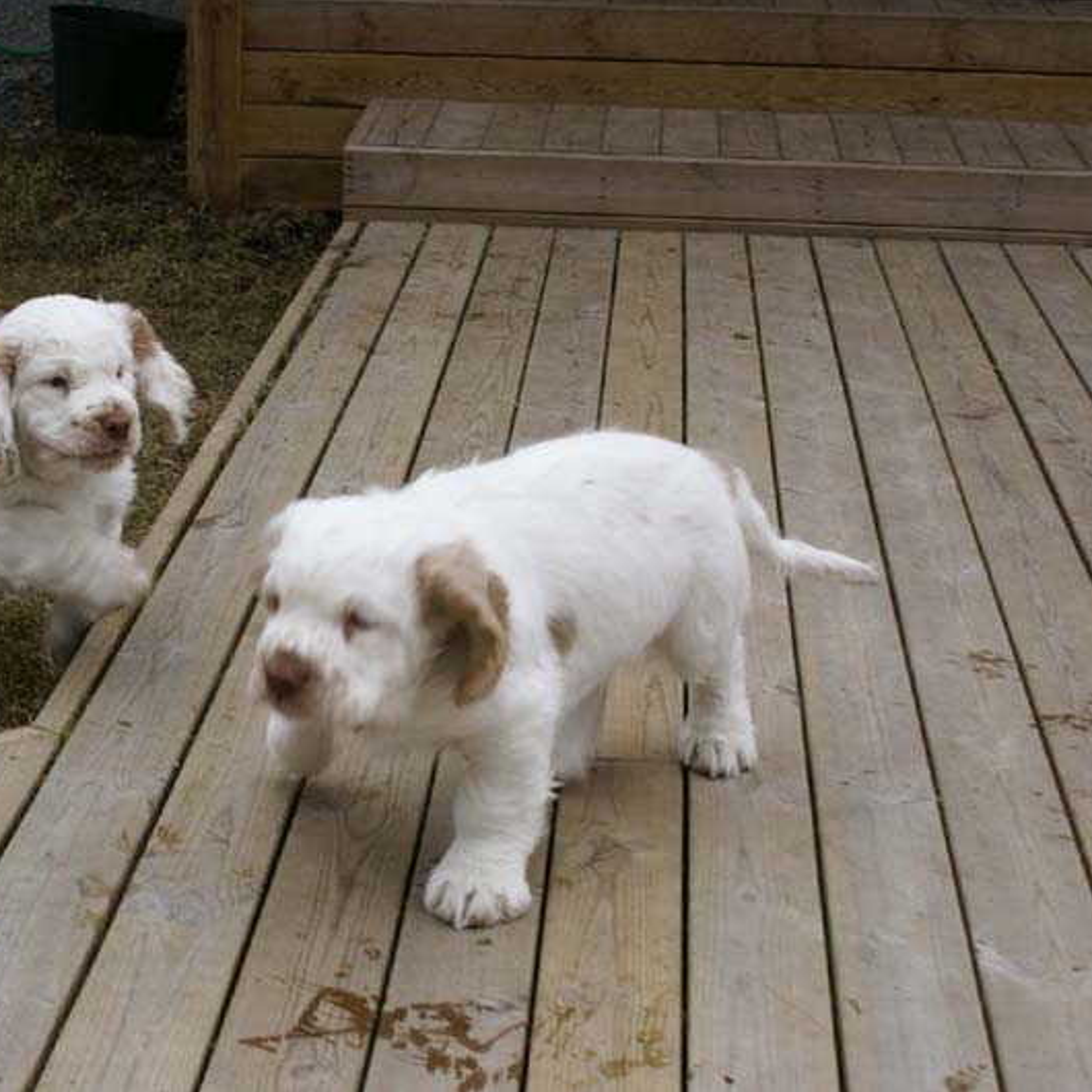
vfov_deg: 22.5
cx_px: 334
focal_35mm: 77
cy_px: 545
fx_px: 2748
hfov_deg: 22.3
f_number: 6.3
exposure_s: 1/100
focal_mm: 40
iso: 100
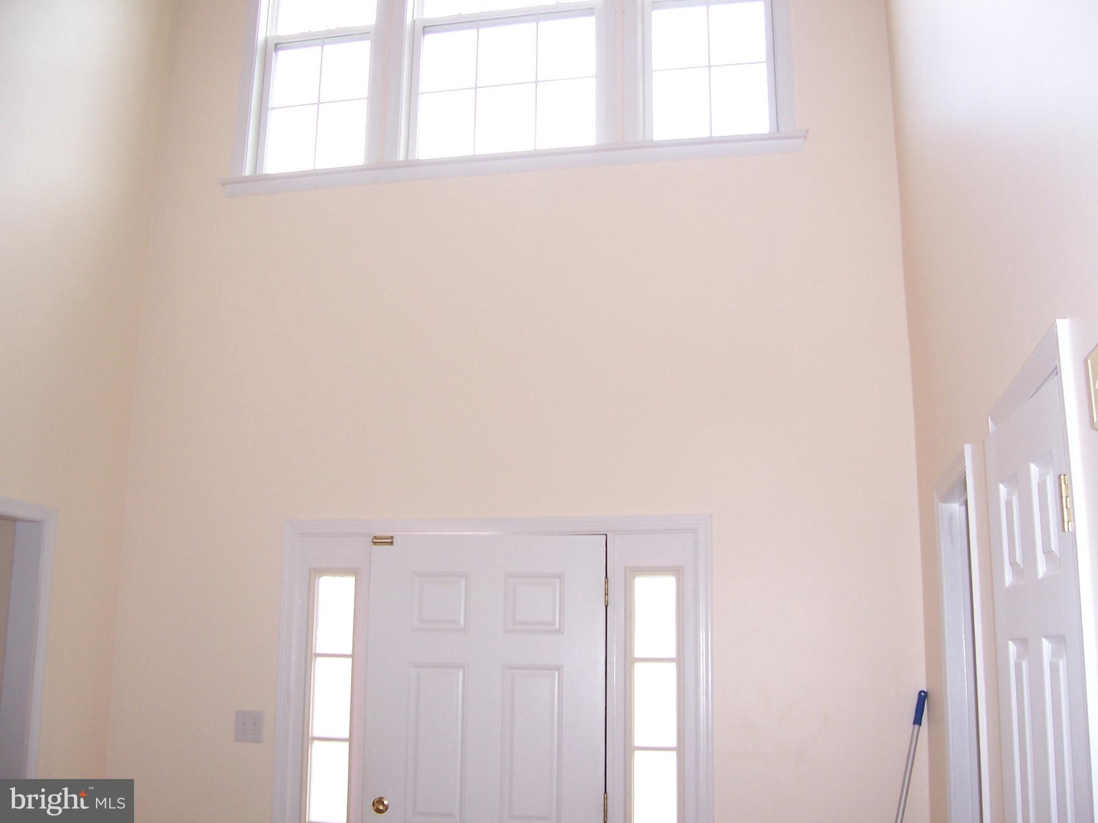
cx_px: 549
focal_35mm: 36
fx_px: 1142
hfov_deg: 51.4
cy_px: 412
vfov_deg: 39.7
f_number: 3
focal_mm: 6
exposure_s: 1/60
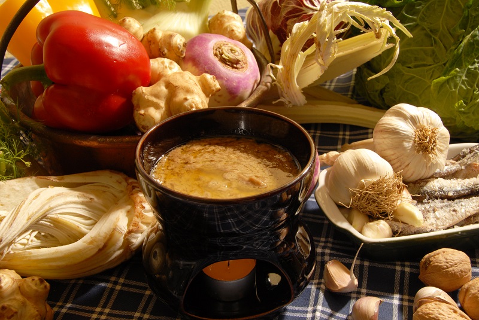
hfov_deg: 38.8
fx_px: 679
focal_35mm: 51
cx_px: 240
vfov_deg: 26.5
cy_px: 160
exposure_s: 1/60
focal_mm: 34
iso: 200
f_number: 13
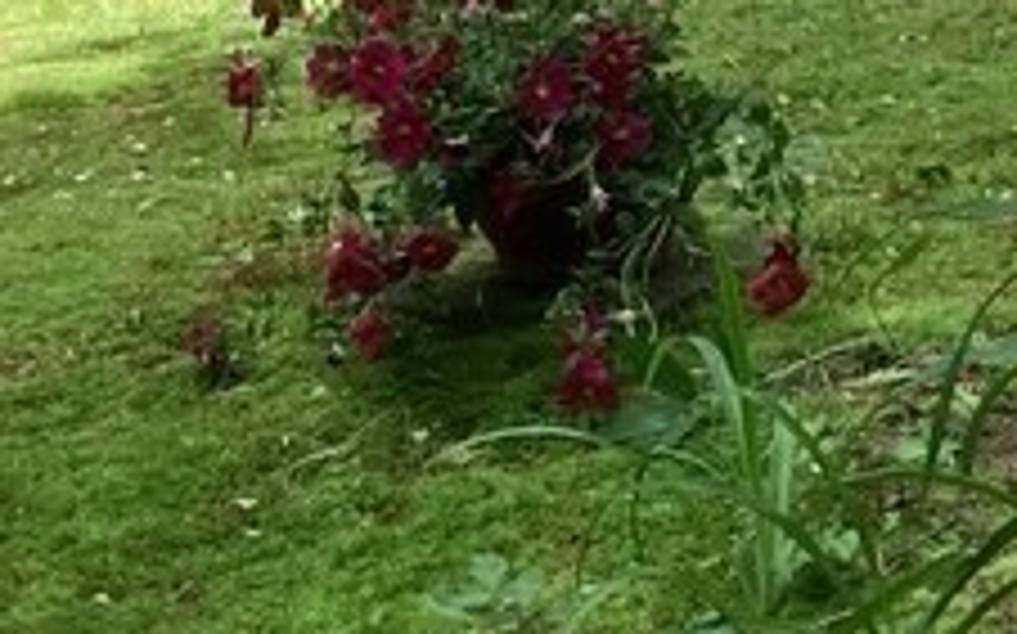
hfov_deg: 21.0
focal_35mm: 93
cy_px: -396
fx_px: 2576
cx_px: 1188
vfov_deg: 13.1
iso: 25
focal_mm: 3.3
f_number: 2.4
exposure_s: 1/180
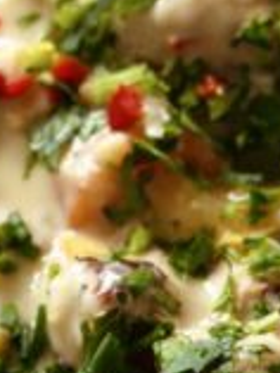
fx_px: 3371
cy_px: 599
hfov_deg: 4.7
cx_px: -149
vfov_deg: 6.2
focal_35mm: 313
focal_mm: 6.86
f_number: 1.78
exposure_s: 1/50
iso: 100
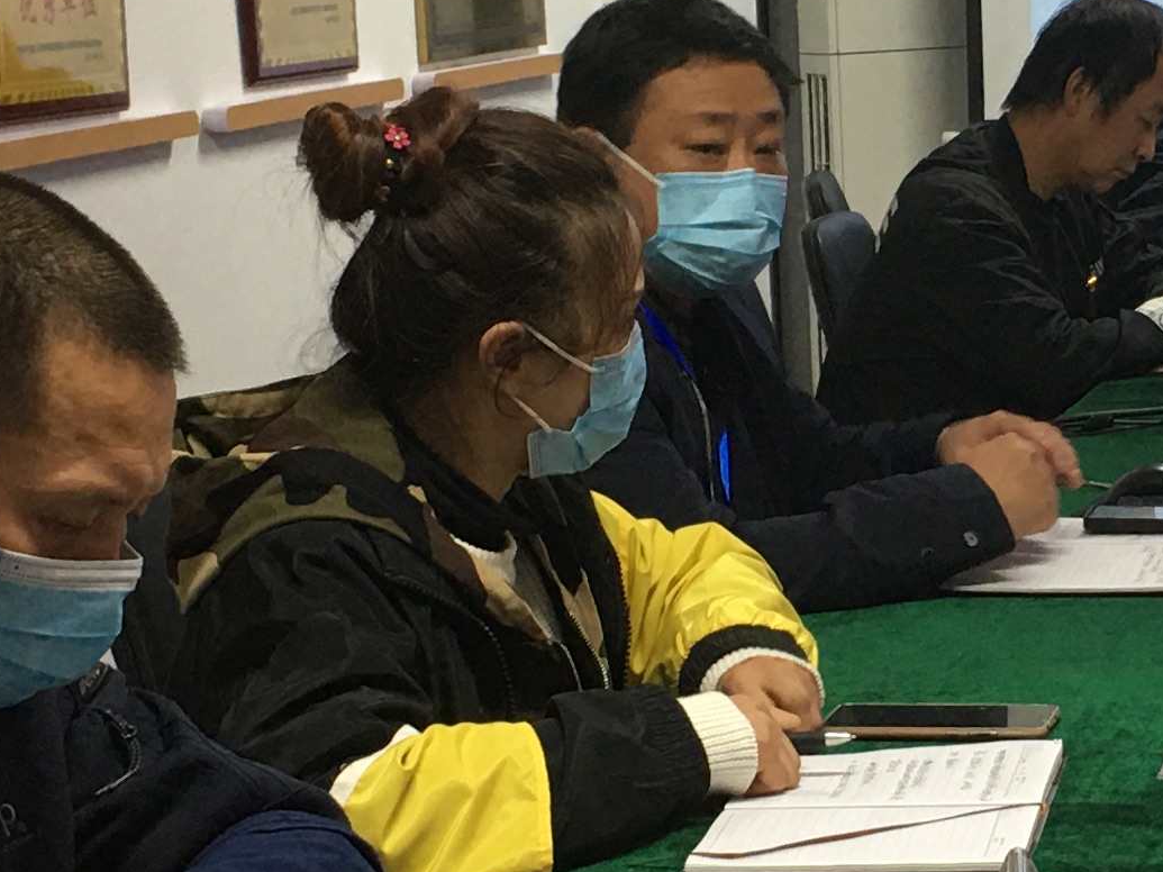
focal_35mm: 113
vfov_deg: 13.1
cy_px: 515
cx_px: 1044
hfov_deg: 17.2
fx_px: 3796
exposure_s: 1/17
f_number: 2.2
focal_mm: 4.15
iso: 40
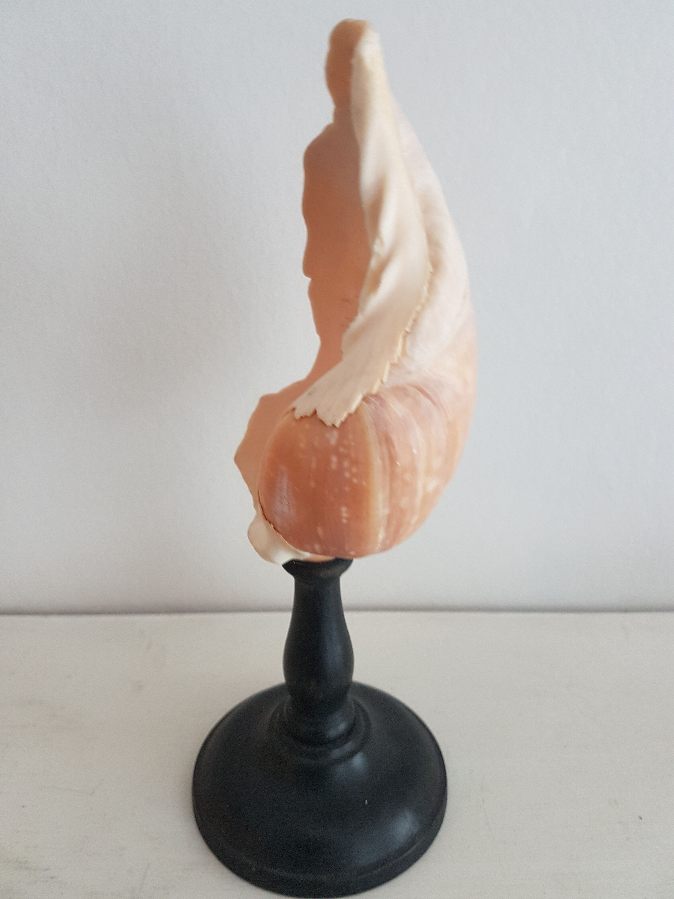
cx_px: 337
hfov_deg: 53.1
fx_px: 675
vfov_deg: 67.3
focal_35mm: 26
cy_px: 450
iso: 160
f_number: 1.7
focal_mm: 4.2
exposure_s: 1/33
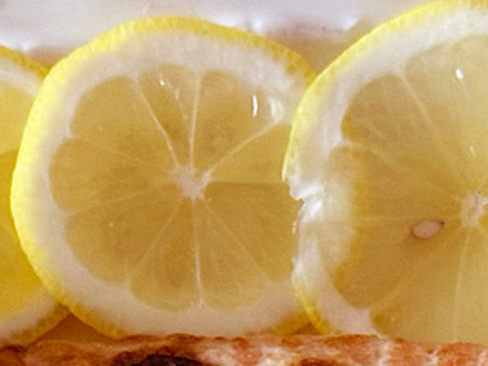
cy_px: 584
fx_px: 2566
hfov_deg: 10.9
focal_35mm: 182
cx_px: 238
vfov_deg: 8.0
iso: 400
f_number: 1.78
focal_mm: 6.86
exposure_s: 1/40
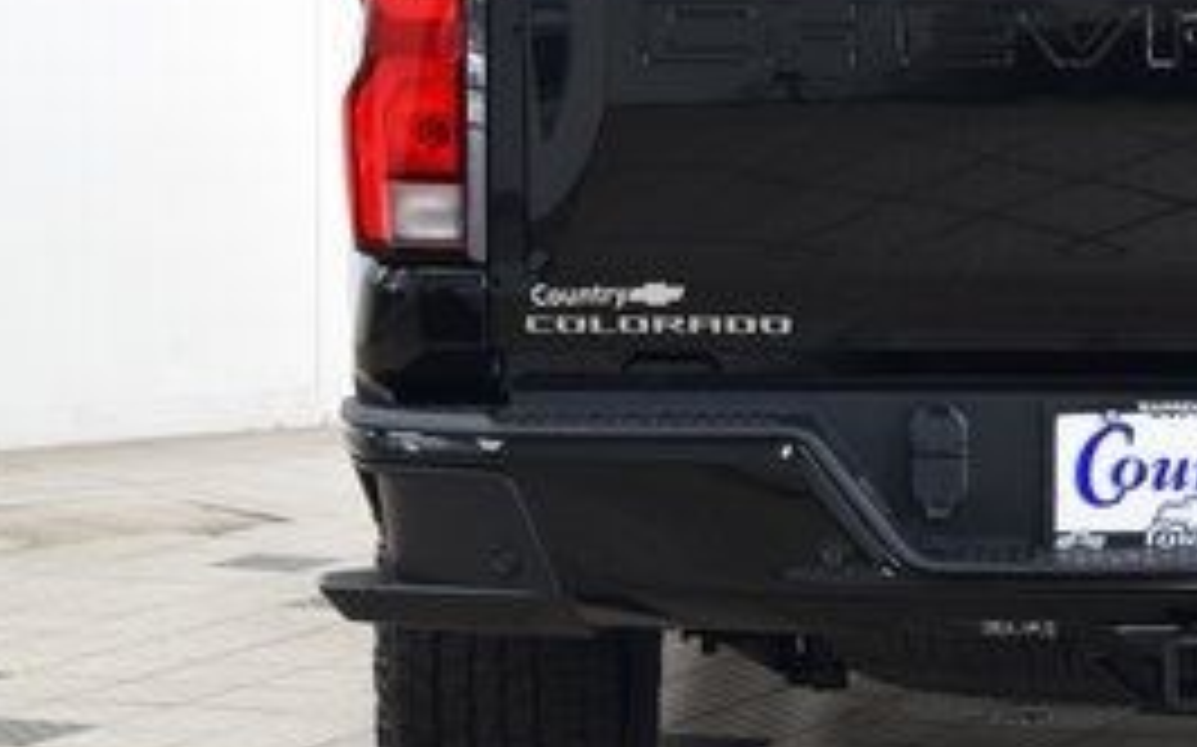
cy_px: 173
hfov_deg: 14.0
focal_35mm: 147
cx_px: 1197
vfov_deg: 8.9
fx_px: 4793
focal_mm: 40
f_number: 6.3
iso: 900
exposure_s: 1/15
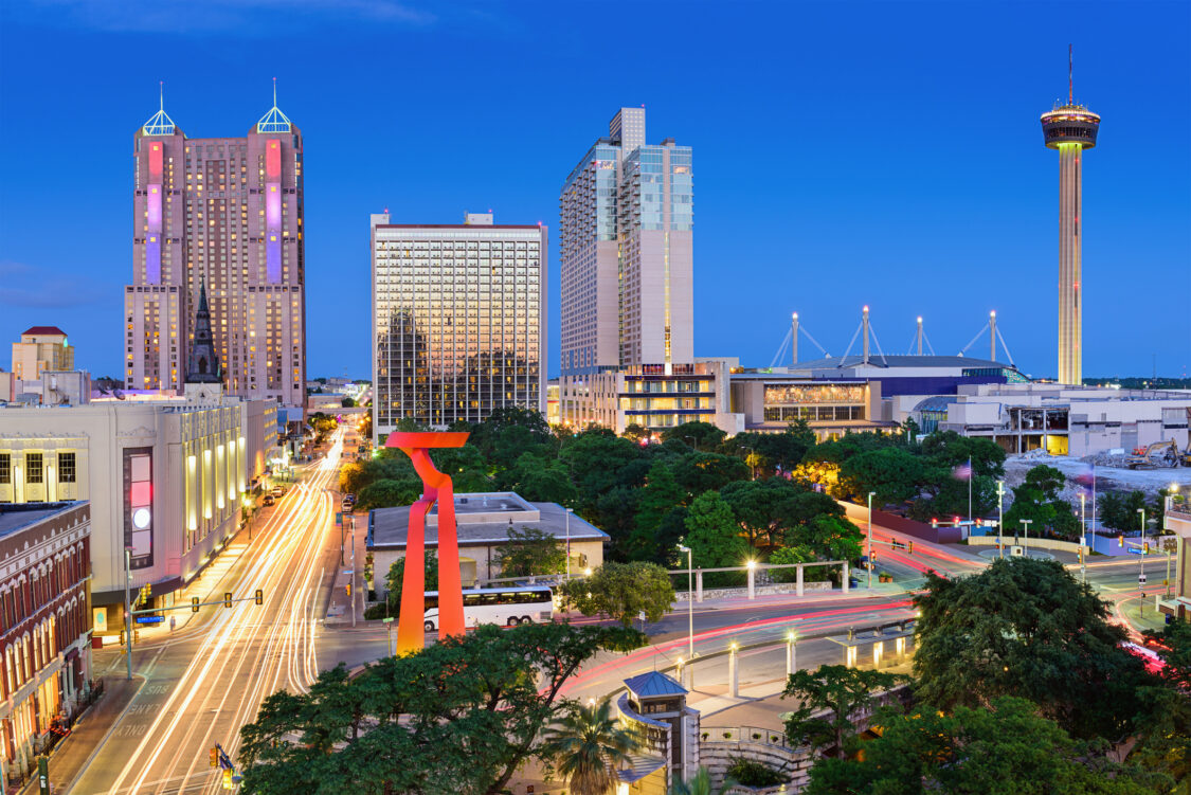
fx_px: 1059
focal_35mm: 32
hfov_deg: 58.7
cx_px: 596
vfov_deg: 41.1
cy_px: 398
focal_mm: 32
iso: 64
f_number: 9
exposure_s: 30
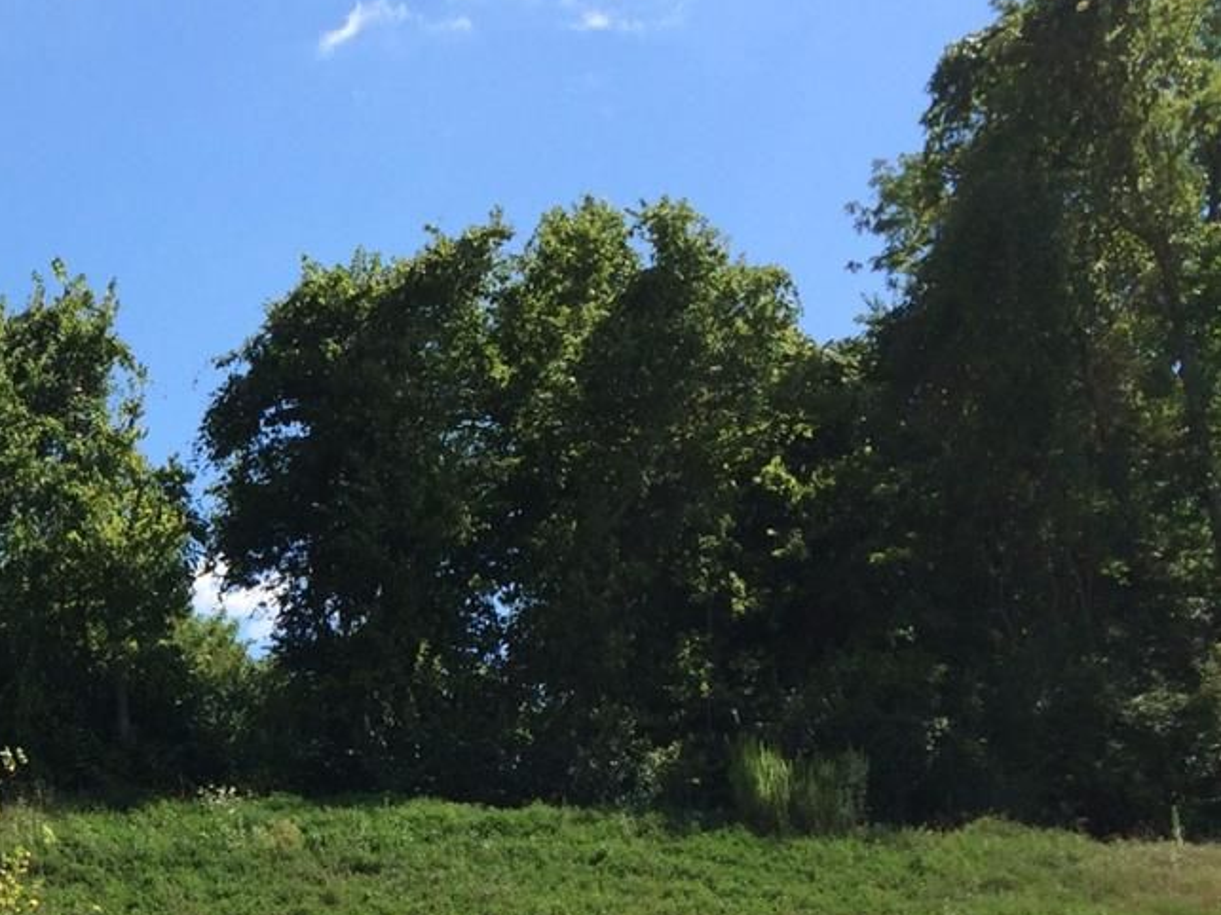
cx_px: -201
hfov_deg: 25.3
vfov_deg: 20.6
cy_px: 794
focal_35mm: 70
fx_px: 2469
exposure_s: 1/1866
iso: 40
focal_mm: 4.12
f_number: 2.2
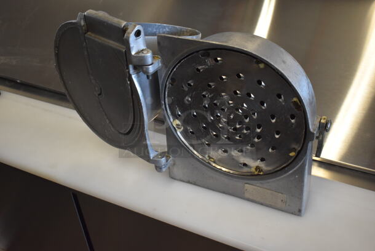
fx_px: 438
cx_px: 188
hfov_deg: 46.4
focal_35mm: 42
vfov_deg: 32.0
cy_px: 126
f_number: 4.2
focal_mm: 28
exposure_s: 1/125
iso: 1250
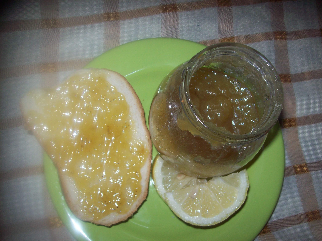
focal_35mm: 36
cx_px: 161
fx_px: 335
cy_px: 120
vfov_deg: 39.7
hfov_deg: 51.4
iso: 80
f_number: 2.7
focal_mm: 6
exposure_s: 1/64
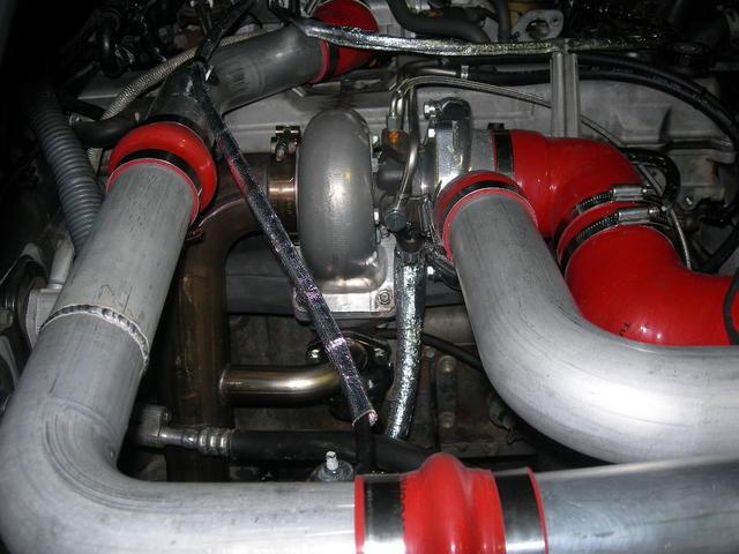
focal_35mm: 38
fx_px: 811
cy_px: 277
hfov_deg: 49.0
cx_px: 370
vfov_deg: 37.7
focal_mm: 7.8
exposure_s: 1/60.1
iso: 50
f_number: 2.8
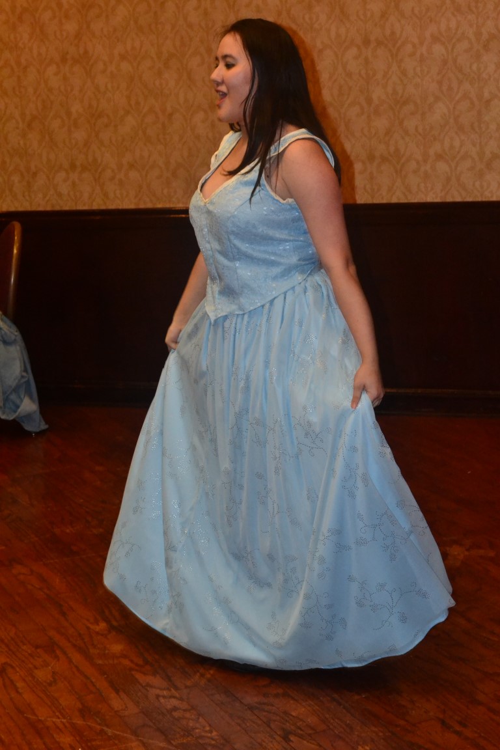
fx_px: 1406
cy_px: 375
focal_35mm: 68
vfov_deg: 29.9
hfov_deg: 20.2
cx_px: 250
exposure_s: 1/60
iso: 3200
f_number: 7.1
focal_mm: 45
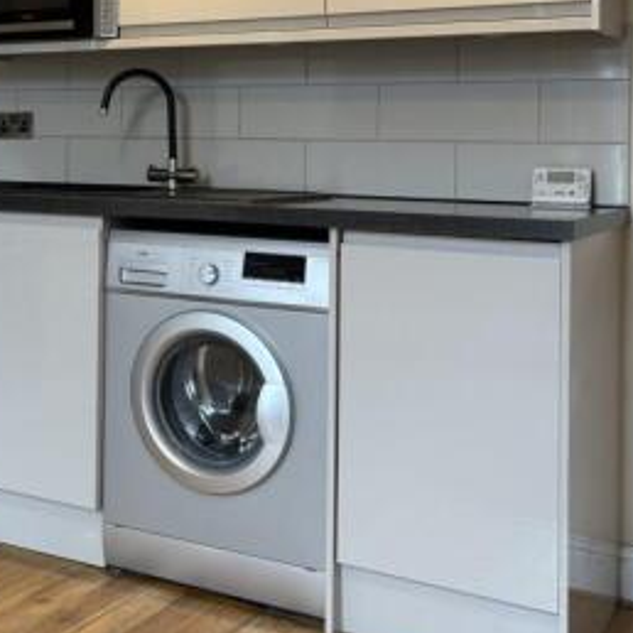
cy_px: 131
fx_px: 1076
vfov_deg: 32.0
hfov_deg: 31.6
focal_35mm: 52
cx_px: 90
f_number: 1.6
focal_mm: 5.96
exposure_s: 1/50
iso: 100
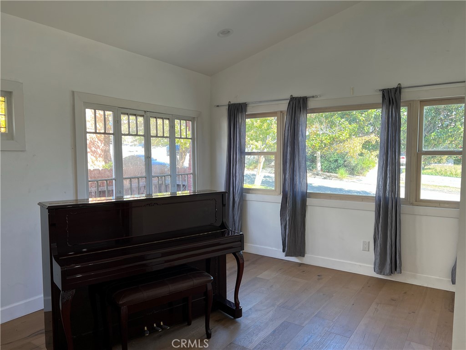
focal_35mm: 26
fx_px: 350
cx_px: 233
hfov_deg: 67.3
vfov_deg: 53.1
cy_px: 175
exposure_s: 1/120
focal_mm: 5.7
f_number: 1.5
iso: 40
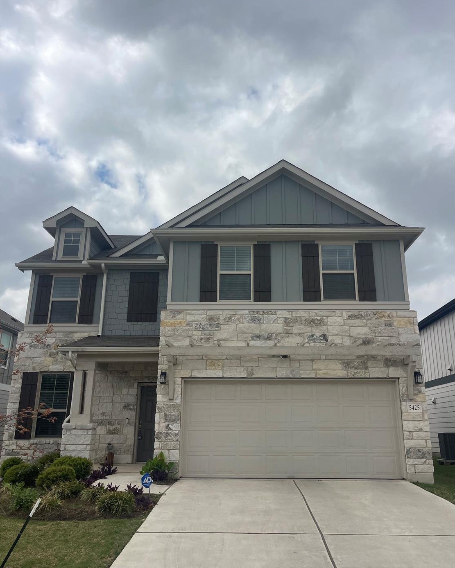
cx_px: 235
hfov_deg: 53.2
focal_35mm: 27
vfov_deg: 64.0
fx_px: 454
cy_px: 292
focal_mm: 5.1
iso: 32
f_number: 1.6
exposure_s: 1/5376
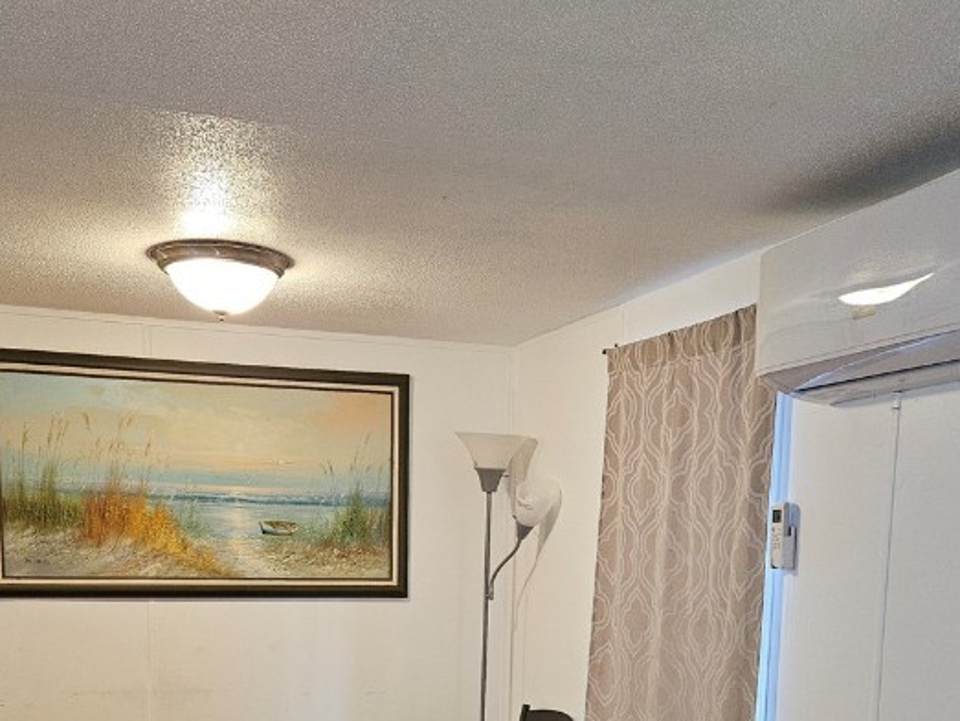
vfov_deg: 30.3
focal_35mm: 45
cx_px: 463
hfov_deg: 42.0
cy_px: 693
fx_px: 1249
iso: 100
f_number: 1.8
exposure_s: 1/40
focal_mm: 5.4
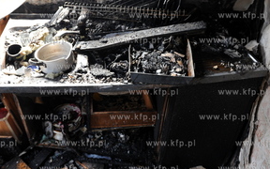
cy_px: 79
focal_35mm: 34
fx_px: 250
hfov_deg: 56.5
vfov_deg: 37.3
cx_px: 114
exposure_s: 1/40
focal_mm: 24
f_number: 3.2
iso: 3200
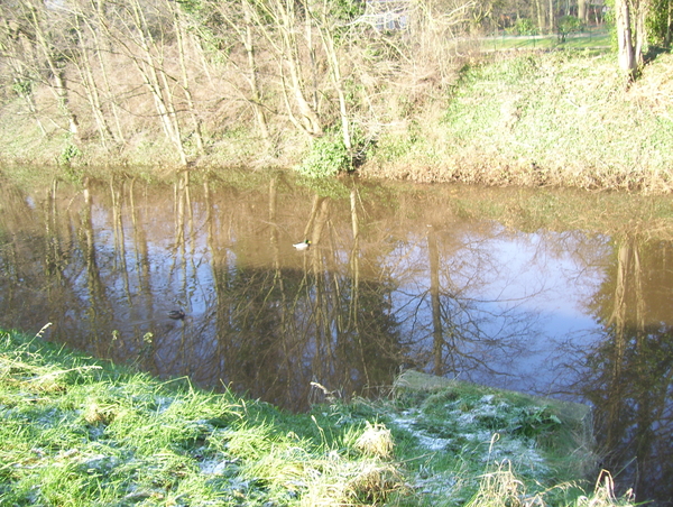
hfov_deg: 51.3
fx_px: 701
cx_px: 336
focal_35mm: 36
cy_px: 254
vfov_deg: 39.8
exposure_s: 1/160
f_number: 2.7
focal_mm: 6
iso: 80
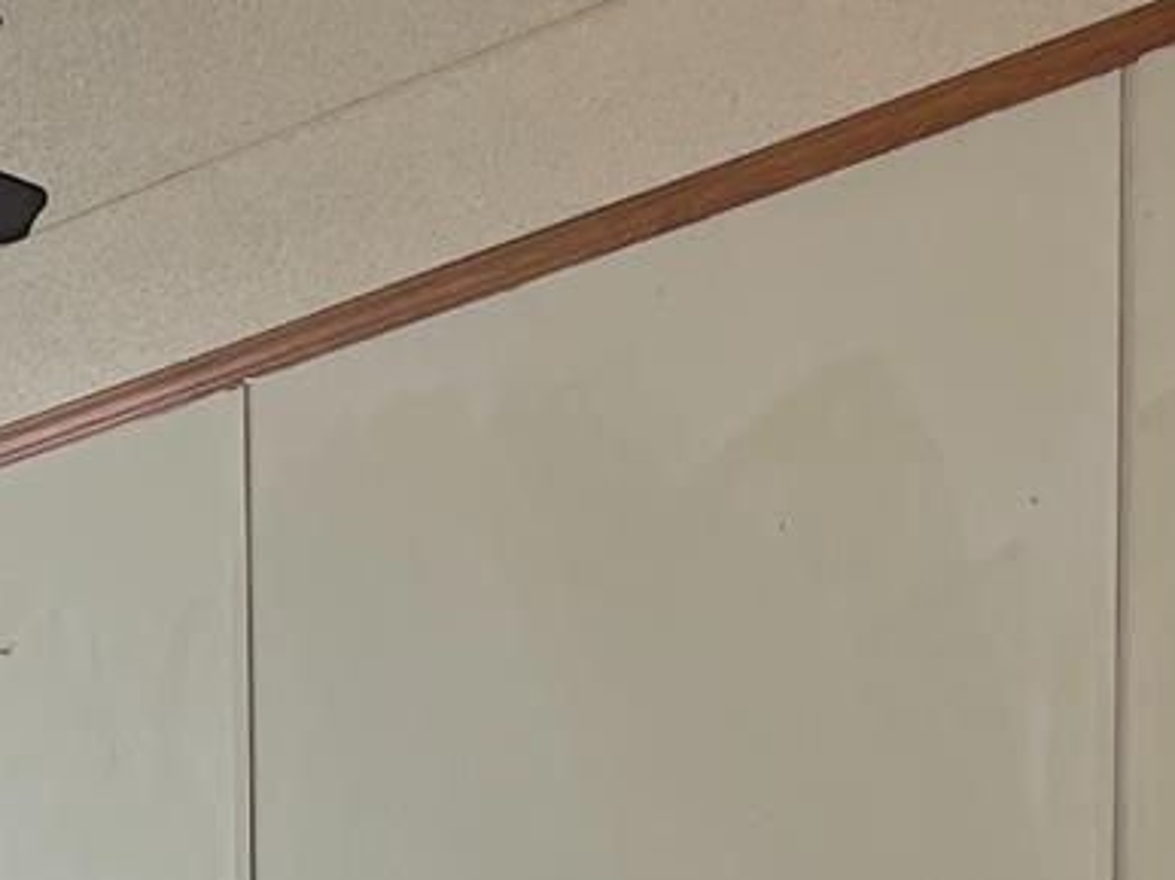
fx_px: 4681
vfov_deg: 10.4
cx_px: 676
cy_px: 1291
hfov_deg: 14.3
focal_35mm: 138
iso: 64
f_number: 1.5
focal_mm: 5.7
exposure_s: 1/120
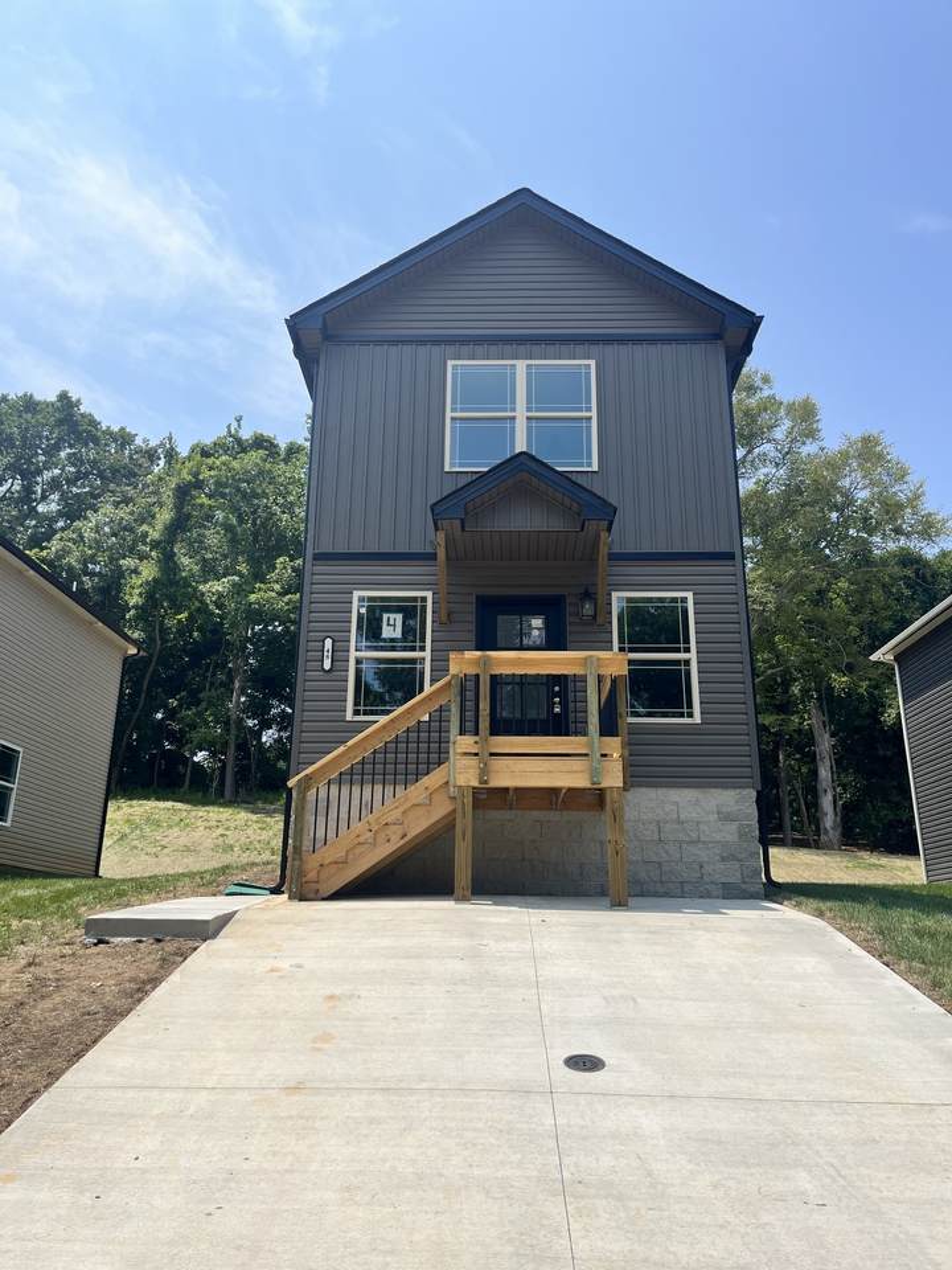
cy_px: 635
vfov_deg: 67.3
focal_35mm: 26
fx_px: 953
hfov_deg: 53.1
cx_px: 476
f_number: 1.6
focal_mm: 5.1
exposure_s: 1/4310
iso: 50
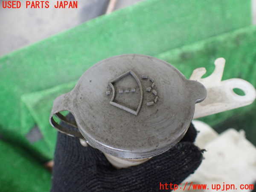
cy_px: 96
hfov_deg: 60.0
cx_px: 128
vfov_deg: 46.8
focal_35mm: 30
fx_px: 222
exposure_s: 1/125
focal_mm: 5.4
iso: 500
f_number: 2.3
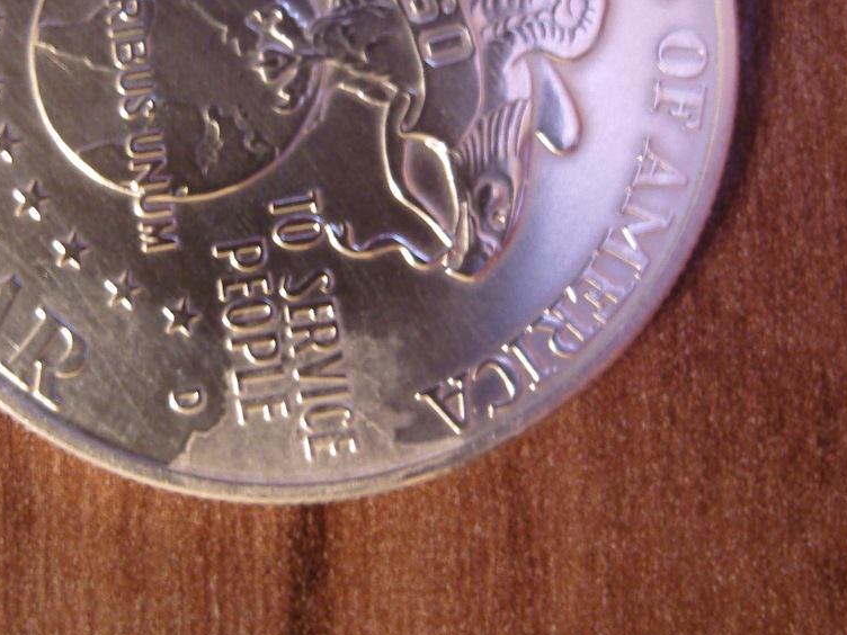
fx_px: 1444
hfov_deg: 32.6
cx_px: 328
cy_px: 212
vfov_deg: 24.7
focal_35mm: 59
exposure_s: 1/1.67
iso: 200
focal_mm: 7.3
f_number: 2.8
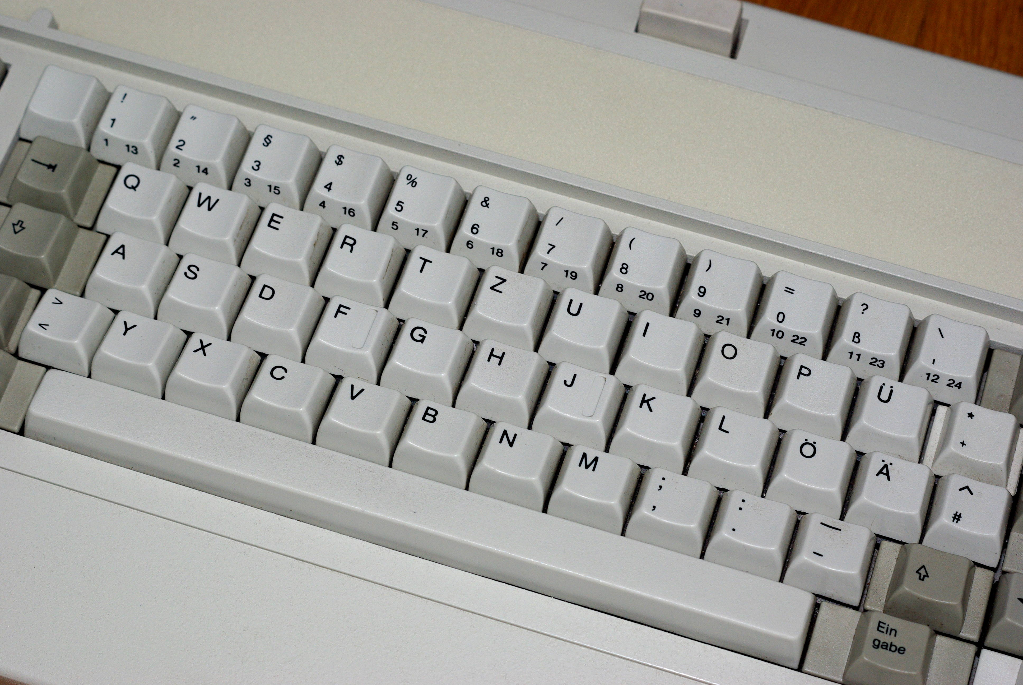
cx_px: 512
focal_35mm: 75
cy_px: 342
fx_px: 2134
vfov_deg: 18.2
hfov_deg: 27.0
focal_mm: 50
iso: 400
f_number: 6.7
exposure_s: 1/60
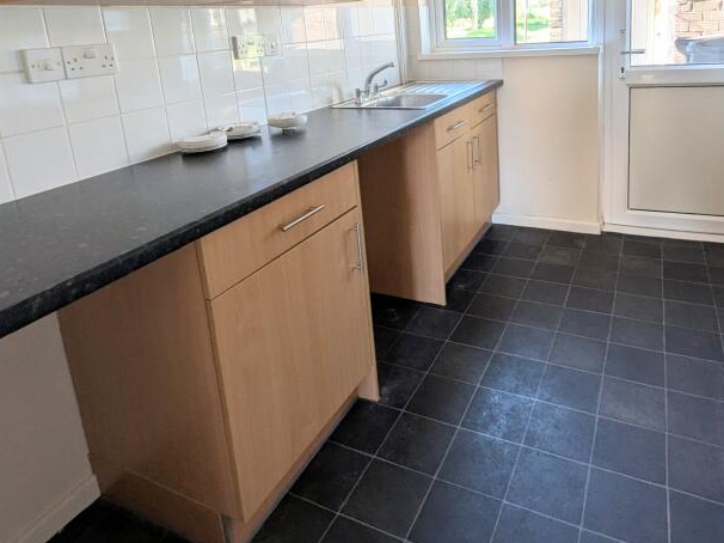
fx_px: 460
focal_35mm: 22
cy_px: 129
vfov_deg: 57.6
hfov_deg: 75.9
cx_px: 416
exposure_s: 1/54.2
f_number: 2.2
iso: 42
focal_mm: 1.95
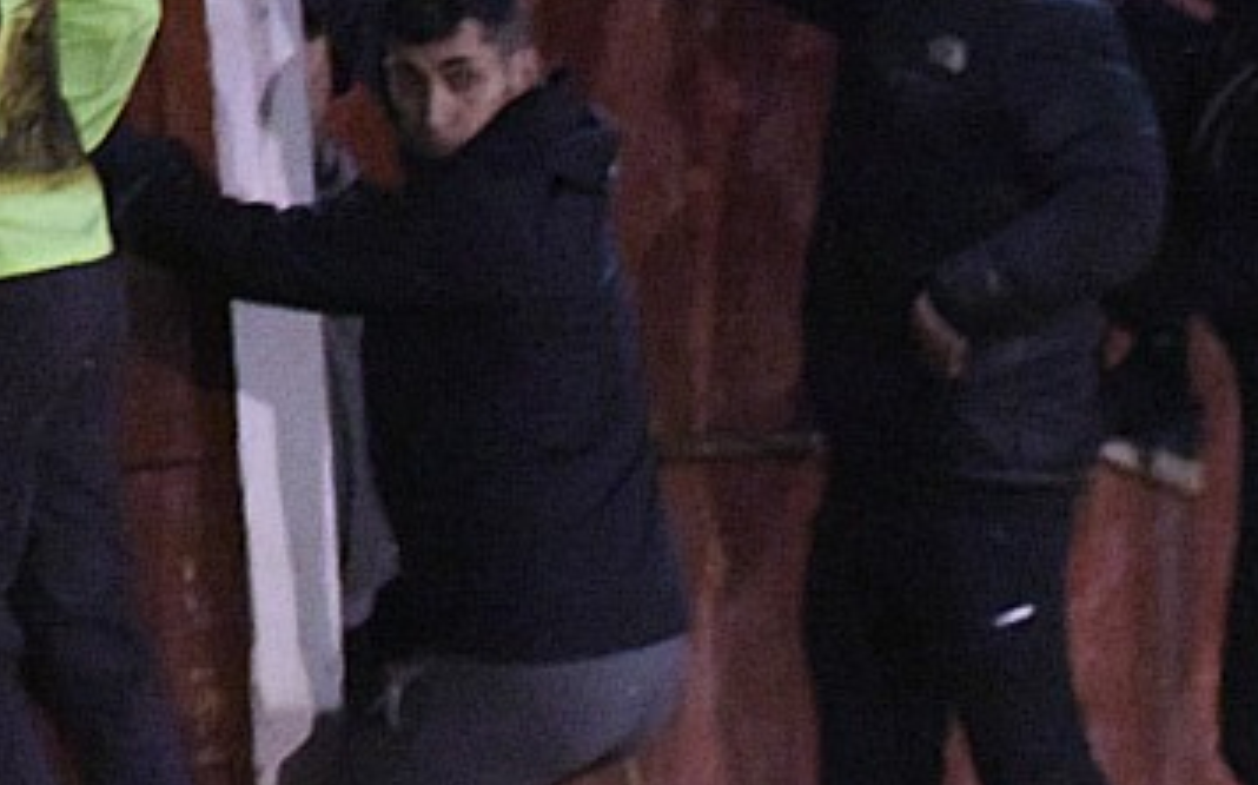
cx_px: 1693
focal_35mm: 688
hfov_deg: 3.1
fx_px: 23573
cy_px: 1269
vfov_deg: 1.9
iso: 25600
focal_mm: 200
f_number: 3.5
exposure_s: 1/320
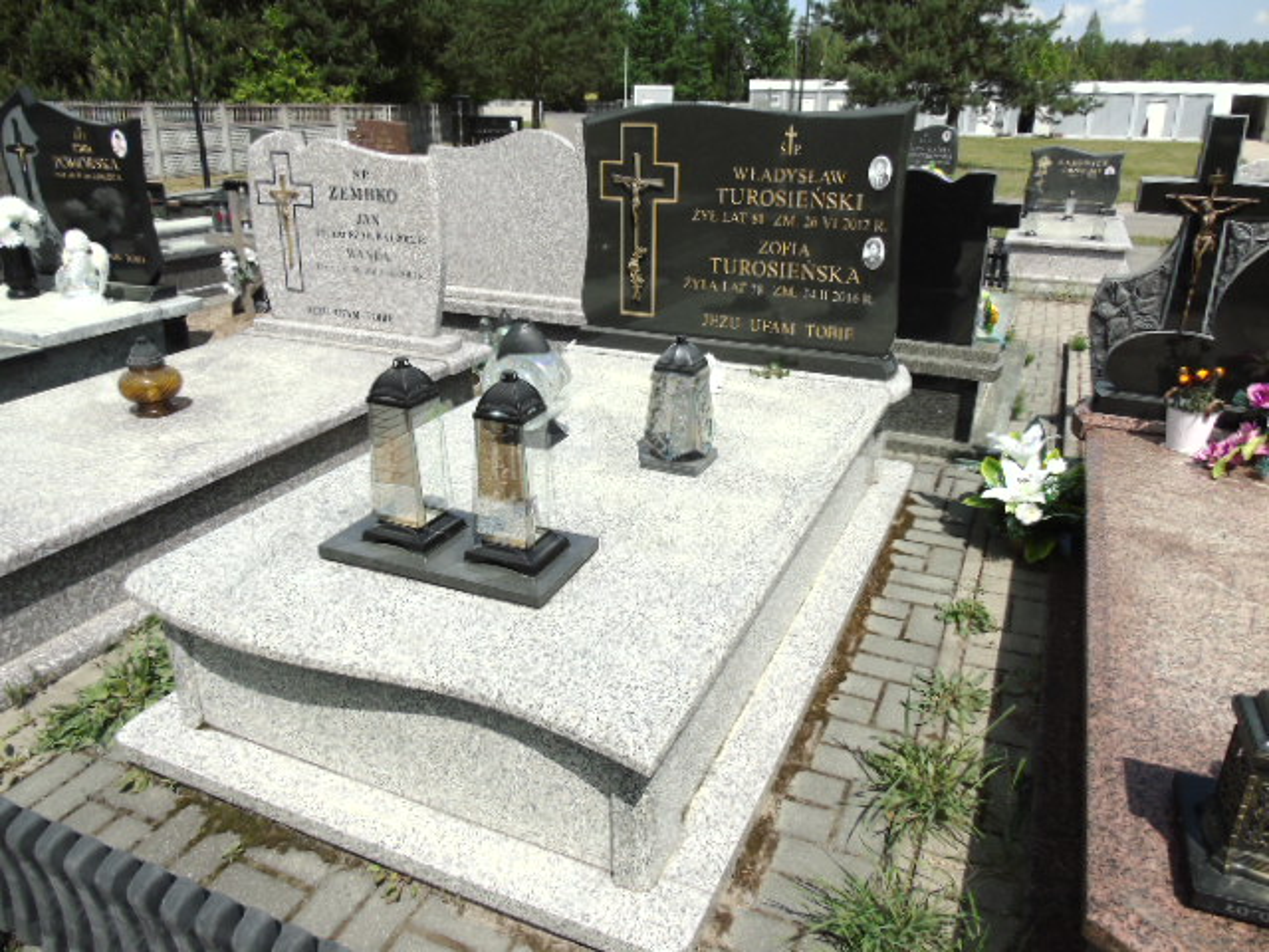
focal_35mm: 25
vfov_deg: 54.9
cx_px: 634
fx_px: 916
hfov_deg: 69.4
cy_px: 476
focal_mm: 4.4
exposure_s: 1/1500
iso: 80
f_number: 3.4
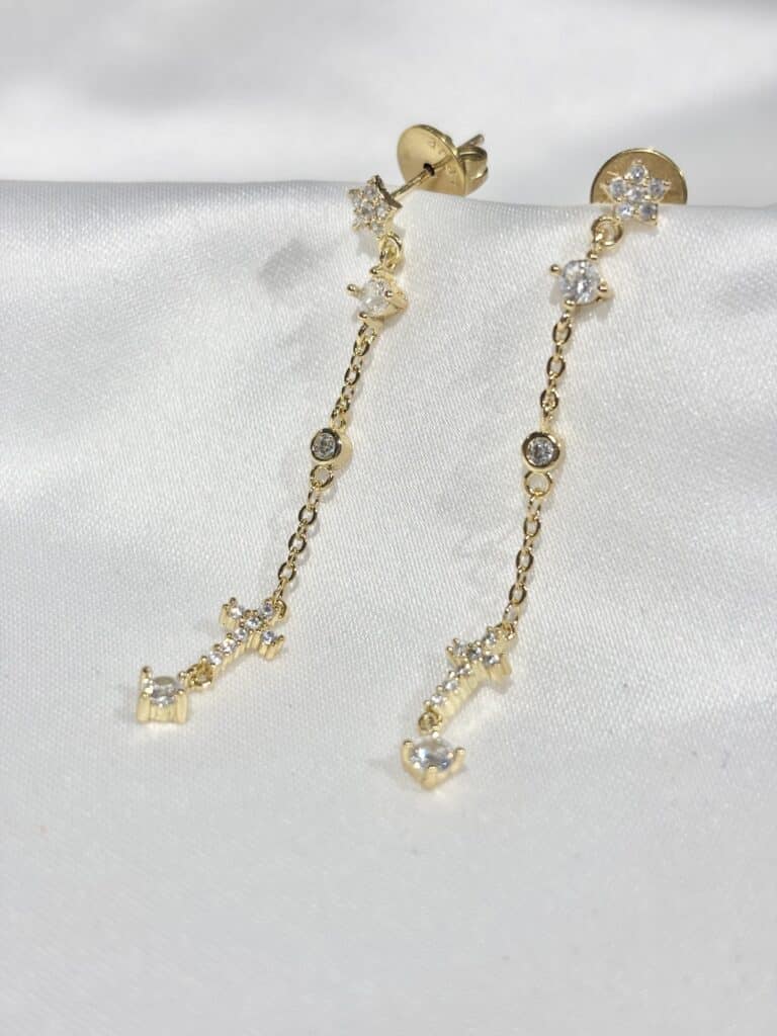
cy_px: 518
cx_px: 388
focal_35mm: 52
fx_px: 1556
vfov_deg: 36.8
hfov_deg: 28.0
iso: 32
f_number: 1.6
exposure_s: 1/301
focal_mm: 5.96
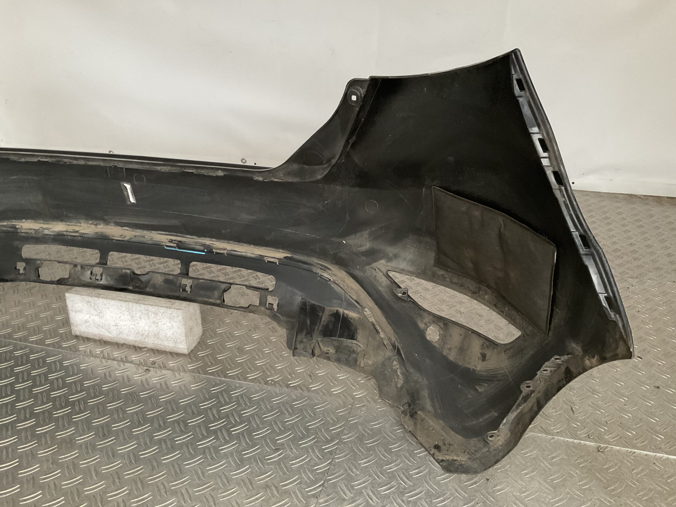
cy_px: 254
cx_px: 338
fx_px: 566
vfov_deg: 48.2
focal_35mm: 29
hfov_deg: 61.7
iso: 250
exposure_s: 1/50
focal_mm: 3
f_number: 1.8
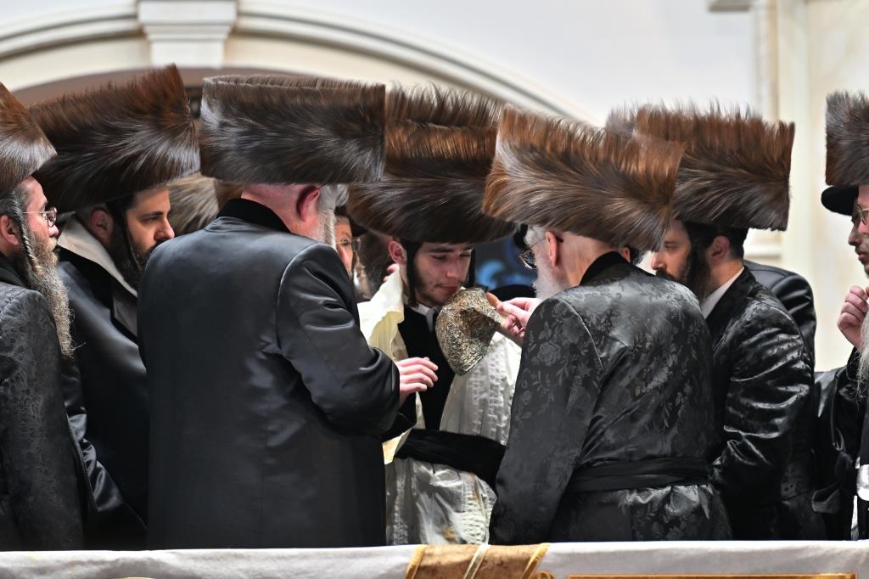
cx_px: 434
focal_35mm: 300
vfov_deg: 4.6
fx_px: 7239
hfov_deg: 6.9
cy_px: 290
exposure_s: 1/320
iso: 500
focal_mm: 200
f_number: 2.8
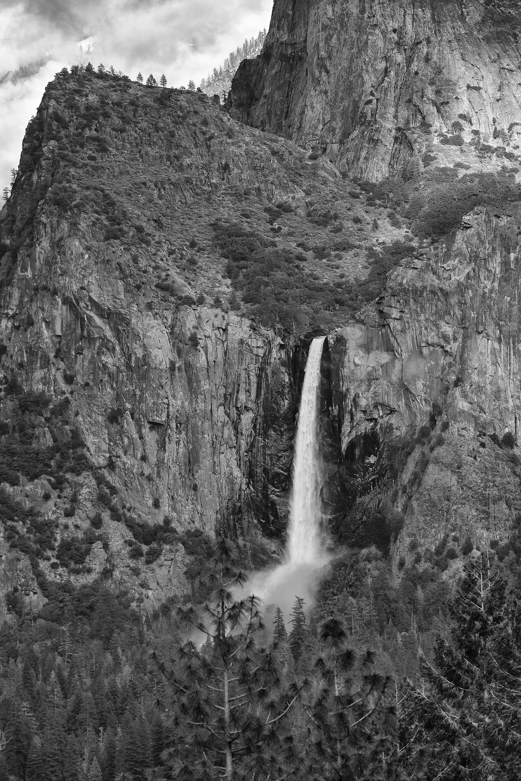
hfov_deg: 9.1
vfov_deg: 13.7
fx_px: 3256
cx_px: 260
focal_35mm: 150
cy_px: 390
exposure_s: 1/280
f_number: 6.4
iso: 400
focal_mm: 100
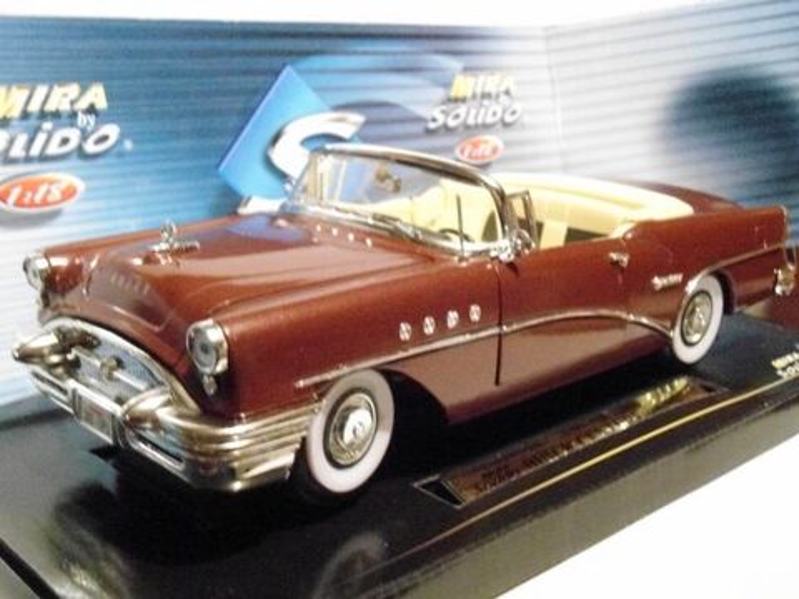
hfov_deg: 42.9
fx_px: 1016
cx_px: 400
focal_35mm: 44
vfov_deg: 32.9
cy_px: 300
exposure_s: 1/15
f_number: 3.5
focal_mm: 7.9
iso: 1600
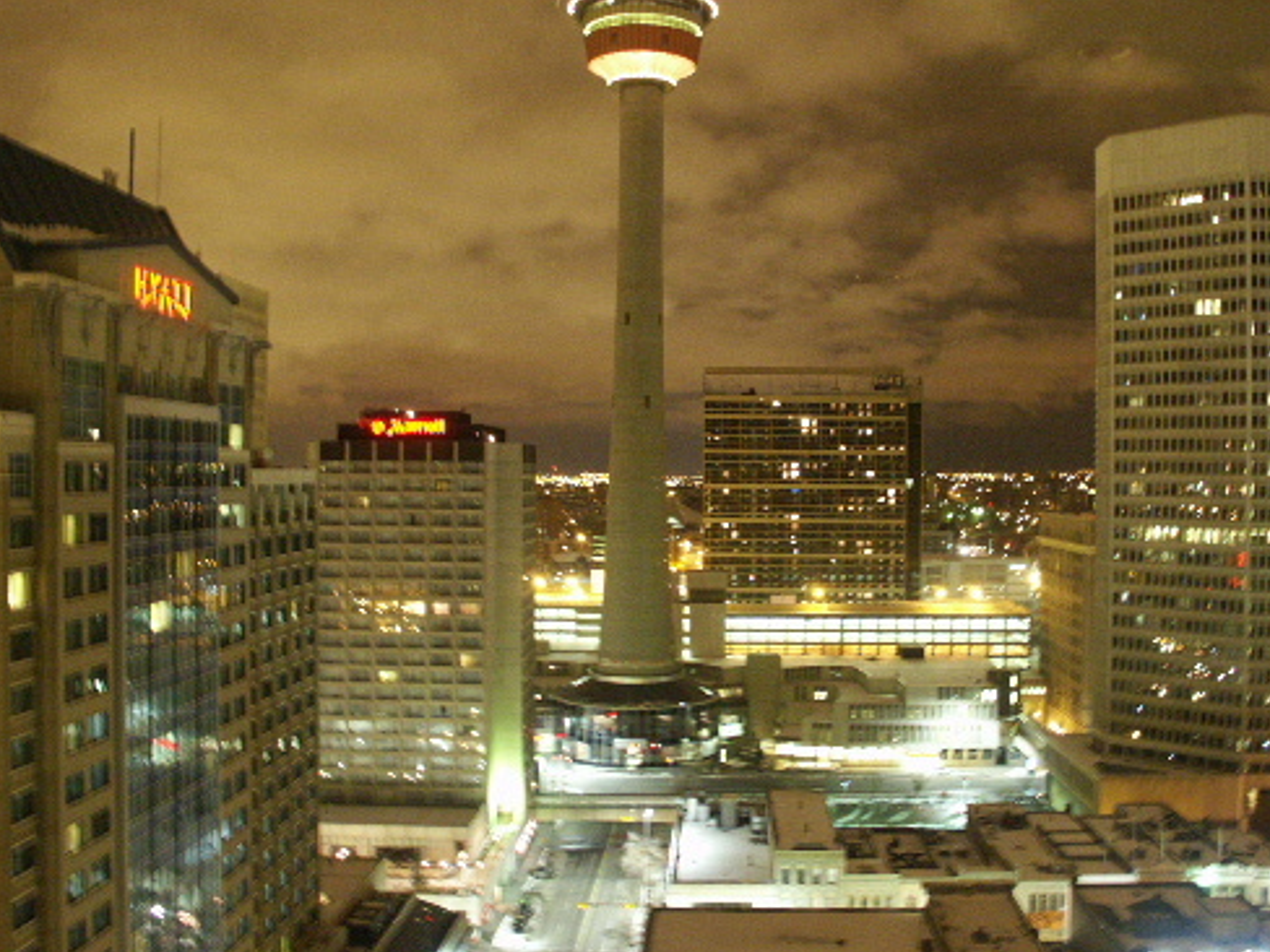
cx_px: 739
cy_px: 476
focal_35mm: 38
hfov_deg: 48.8
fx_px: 1394
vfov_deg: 37.7
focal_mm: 7.65
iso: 200
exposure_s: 3
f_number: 2.8
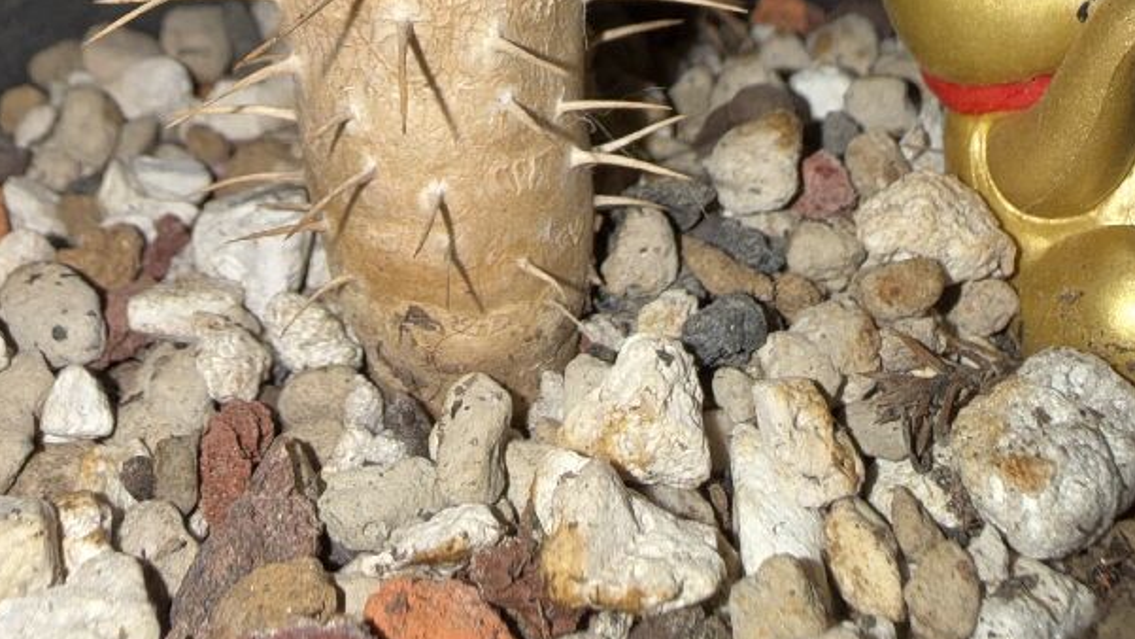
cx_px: 425
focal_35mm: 47
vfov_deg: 24.4
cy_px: 15
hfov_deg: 43.4
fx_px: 1414
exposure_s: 1/122
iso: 12
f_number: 2.2
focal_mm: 2.22
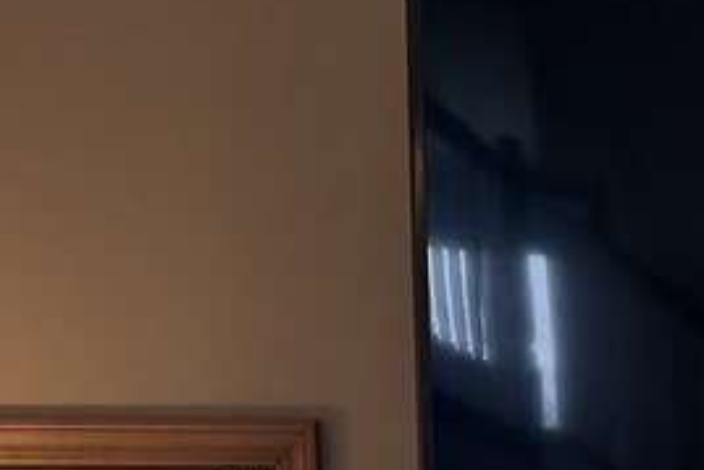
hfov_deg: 14.4
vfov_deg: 9.0
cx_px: 1009
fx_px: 2622
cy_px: 1231
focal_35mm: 134
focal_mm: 6.76
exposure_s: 1/209
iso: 125
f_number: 1.78
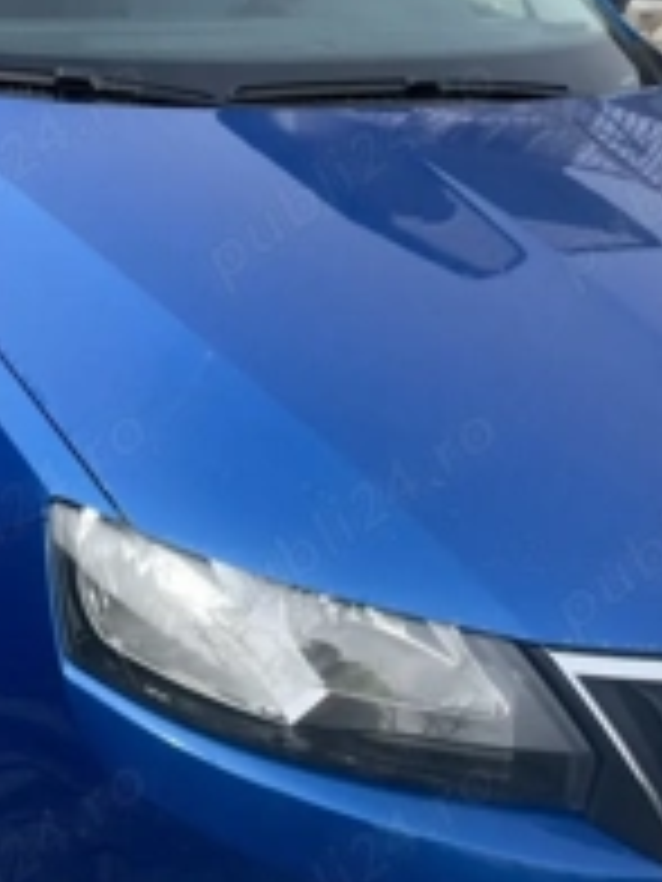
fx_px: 1351
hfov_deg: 26.8
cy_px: 225
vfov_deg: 35.4
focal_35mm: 53
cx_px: 90
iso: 32
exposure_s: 1/1916
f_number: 1.6
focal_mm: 4.2
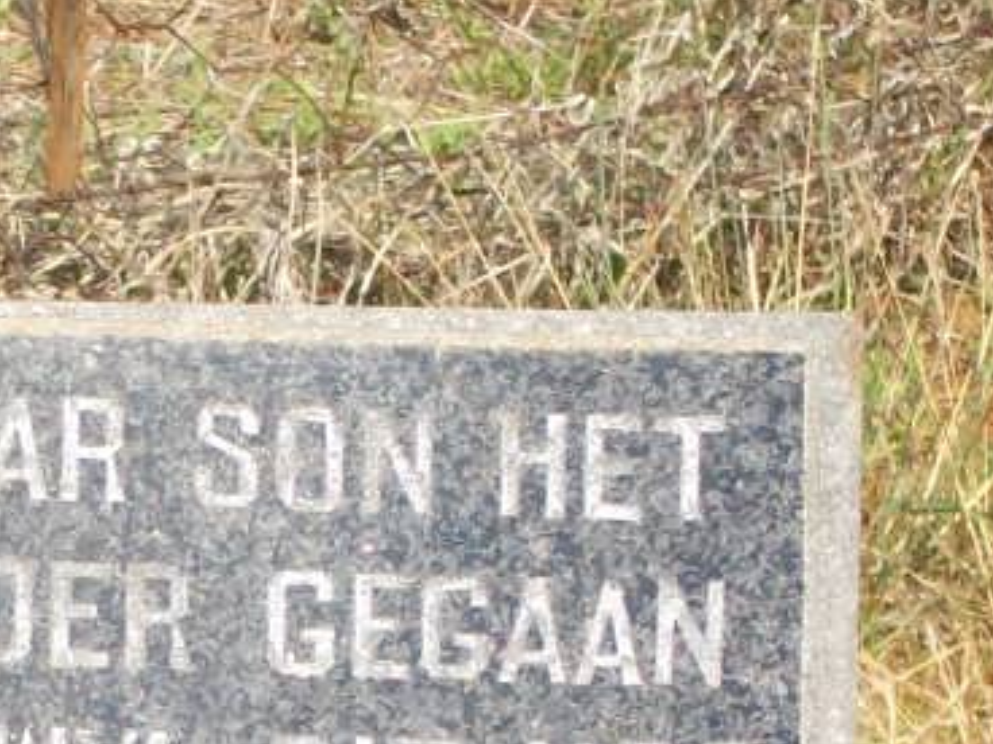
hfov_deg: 6.9
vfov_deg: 5.2
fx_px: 8147
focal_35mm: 284
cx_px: -205
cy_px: 1078
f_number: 4.3
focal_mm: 14.3
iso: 64
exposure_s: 1/500
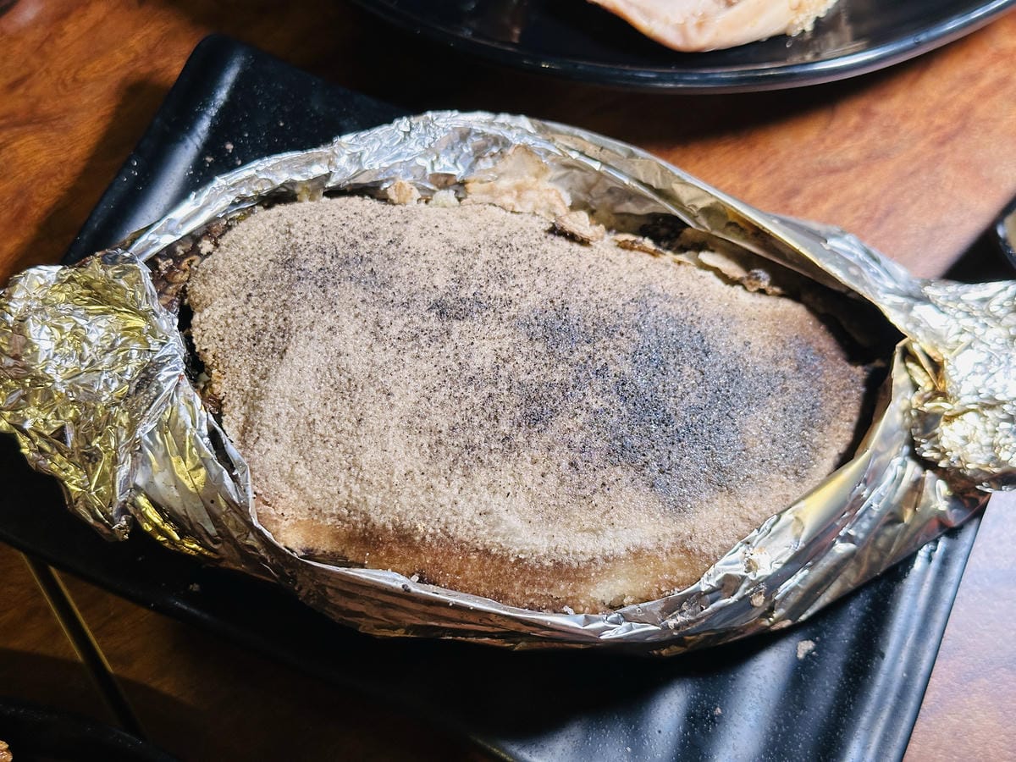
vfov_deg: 30.3
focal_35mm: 48
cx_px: 508
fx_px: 1409
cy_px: 381
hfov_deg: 39.7
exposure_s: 1/60
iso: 200
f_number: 1.78
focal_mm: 6.86
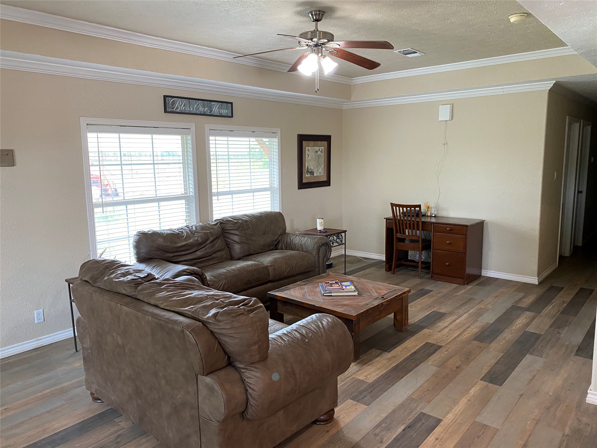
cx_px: 298
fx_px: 448
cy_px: 224
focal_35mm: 26
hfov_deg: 67.3
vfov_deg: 53.1
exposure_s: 1/60
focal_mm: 4.25
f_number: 1.8
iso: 125
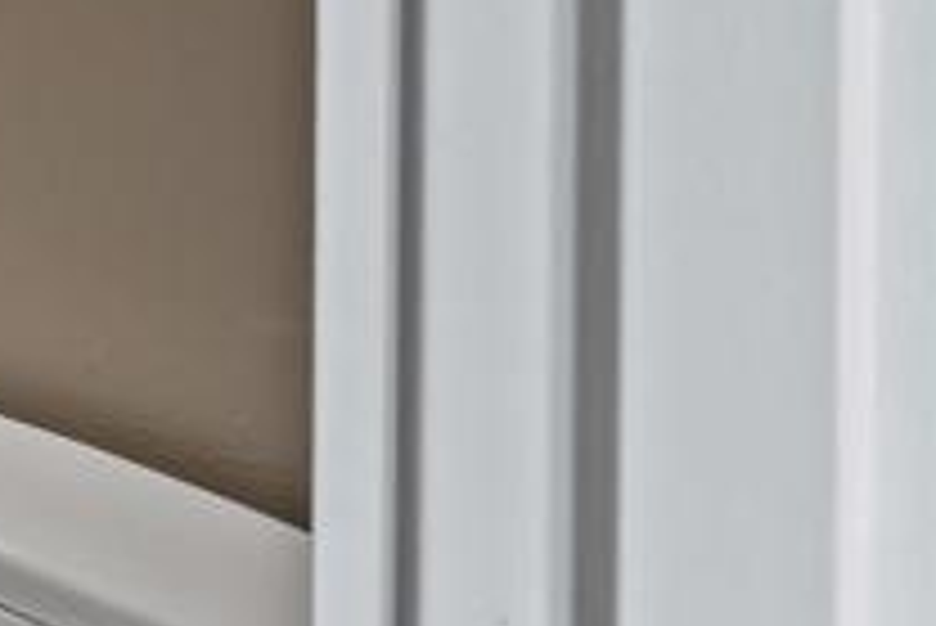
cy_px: -394
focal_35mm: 69
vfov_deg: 17.2
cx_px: -1364
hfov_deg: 14.8
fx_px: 1795
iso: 640
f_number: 9
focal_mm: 14
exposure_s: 1
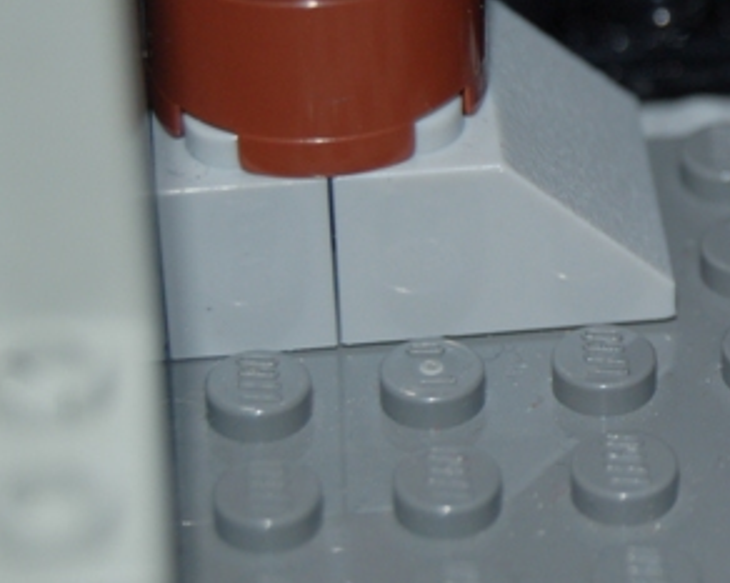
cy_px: 63
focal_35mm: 212
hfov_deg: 9.0
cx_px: 960
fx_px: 4582
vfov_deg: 7.3
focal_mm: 55
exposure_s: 1/60
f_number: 5.6
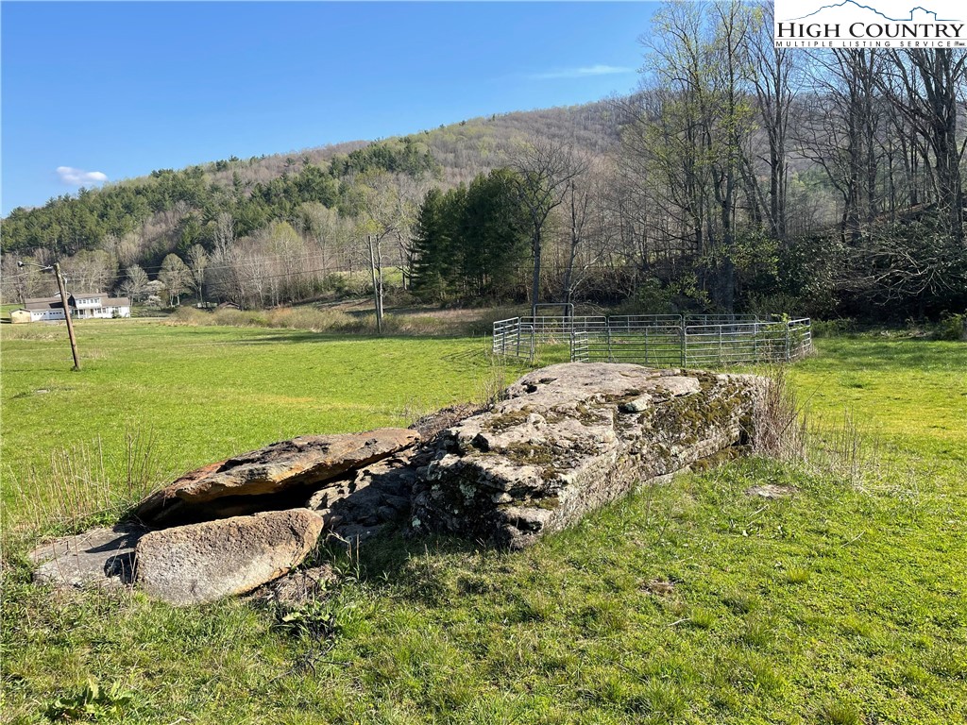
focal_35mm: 26
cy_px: 362
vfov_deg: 53.1
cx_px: 484
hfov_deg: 67.3
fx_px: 726
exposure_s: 1/1618
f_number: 1.6
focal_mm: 4.2
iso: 32
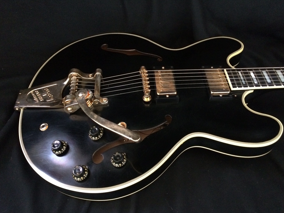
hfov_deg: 60.0
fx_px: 246
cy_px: 108
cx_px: 145
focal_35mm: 30
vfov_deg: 46.8
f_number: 2.2
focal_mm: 4.15
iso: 640
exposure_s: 1/17
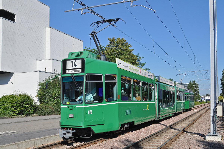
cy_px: 74
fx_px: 242
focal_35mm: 39
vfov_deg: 34.1
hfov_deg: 49.6
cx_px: 112
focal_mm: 26
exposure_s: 1/400
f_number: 10
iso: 200
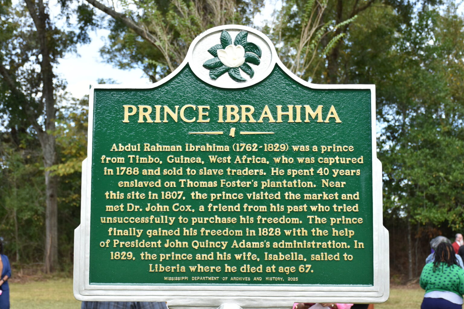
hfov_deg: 33.4
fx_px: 773
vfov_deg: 22.6
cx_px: 232
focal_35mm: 60
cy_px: 154
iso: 400
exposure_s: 1/500
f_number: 5.6
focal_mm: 40
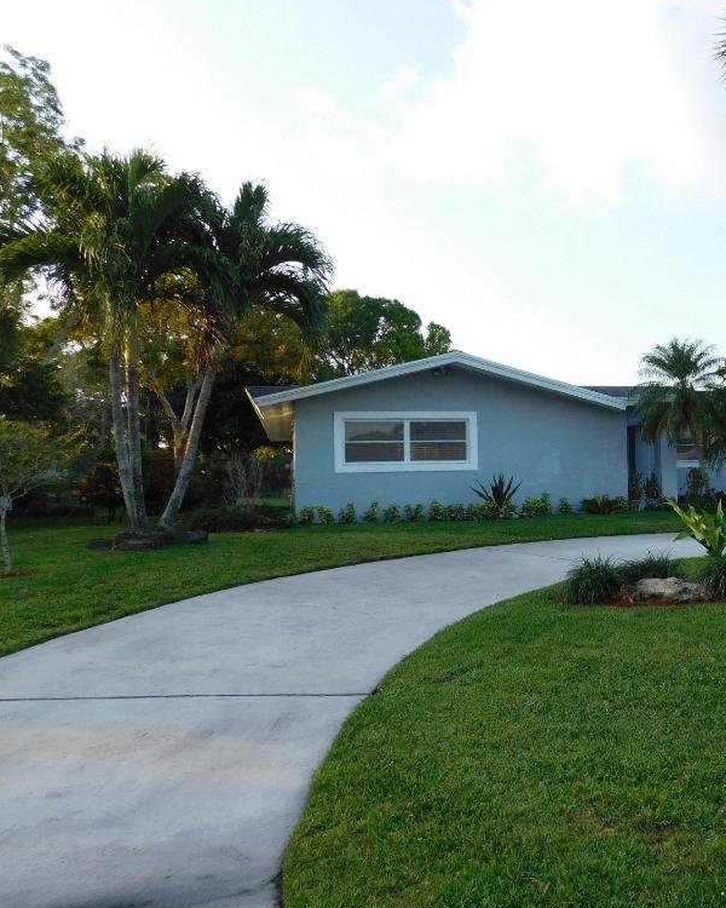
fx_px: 859
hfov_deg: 43.1
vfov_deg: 55.7
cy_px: 449
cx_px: 609
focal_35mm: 32
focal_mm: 4.1
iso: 125
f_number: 3
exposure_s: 1/320
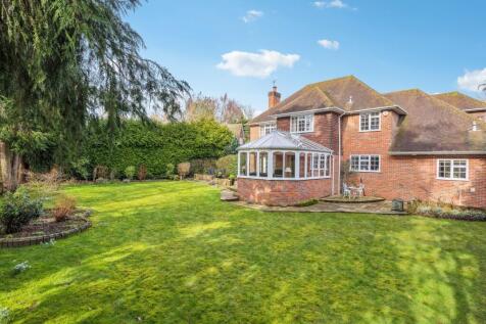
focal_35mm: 16
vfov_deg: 73.7
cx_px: 243
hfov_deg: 96.8
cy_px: 162
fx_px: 216
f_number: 8
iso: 640
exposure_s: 1/400
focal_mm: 16
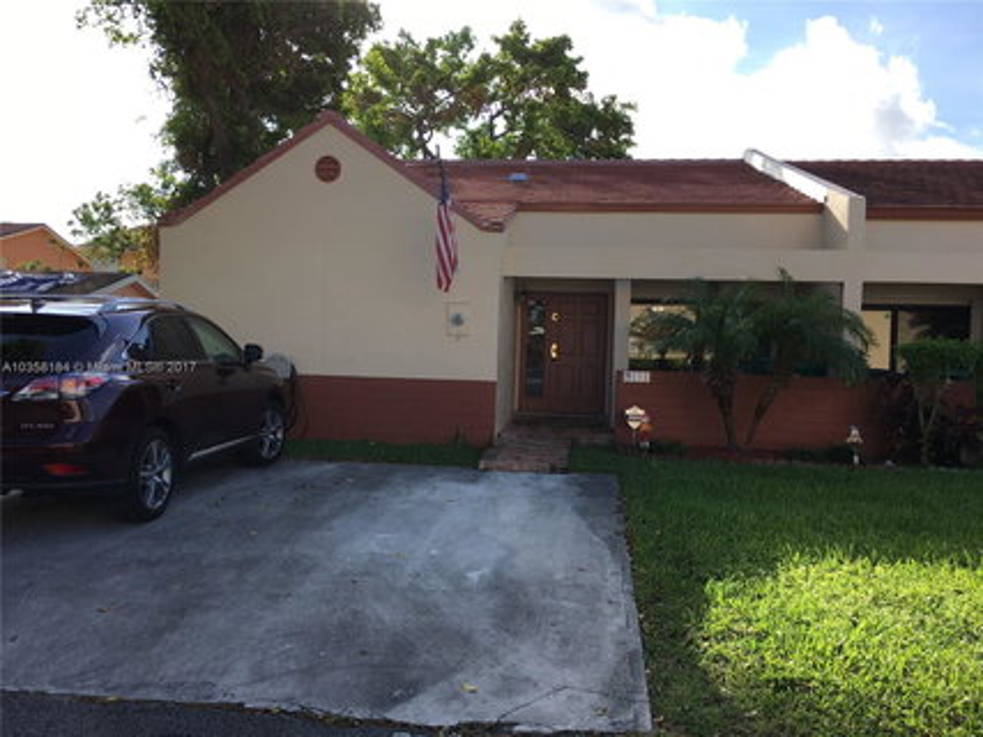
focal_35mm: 29
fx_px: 823
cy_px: 368
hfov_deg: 61.7
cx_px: 492
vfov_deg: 48.2
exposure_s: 1/855
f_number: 2.2
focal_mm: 4.15
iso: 25
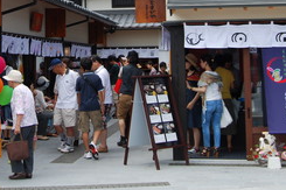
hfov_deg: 24.8
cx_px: 71
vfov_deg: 16.3
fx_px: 643
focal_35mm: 81
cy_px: -22
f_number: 6.3
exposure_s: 1/160
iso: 100
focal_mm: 22
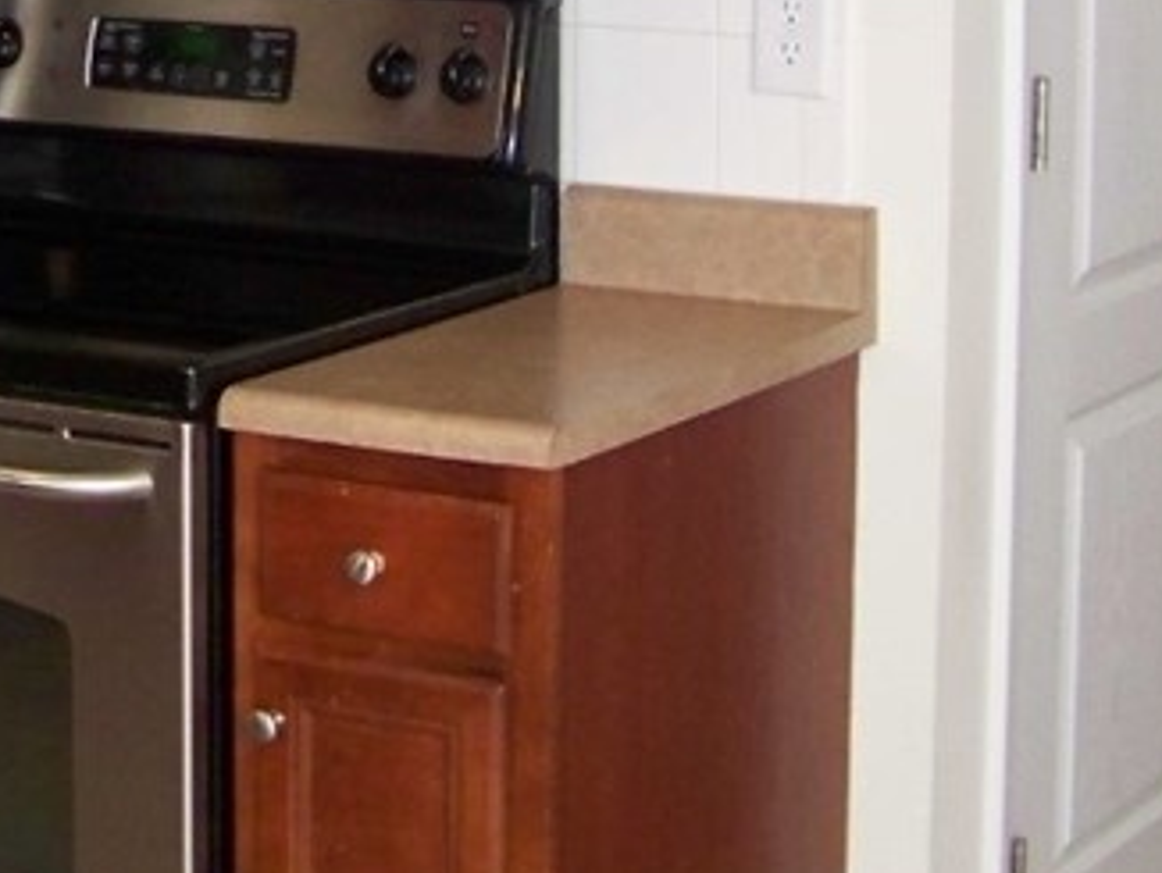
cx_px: -43
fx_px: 3796
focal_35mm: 113
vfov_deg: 12.8
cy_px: -160
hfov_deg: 17.0
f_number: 2.8
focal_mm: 5.85
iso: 200
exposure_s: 1/30
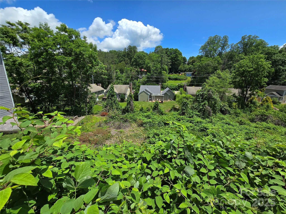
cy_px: 107
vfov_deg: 89.9
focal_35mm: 13
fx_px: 107
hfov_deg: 106.2
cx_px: 143
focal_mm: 2.2
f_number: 2.2
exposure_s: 1/2066
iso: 50
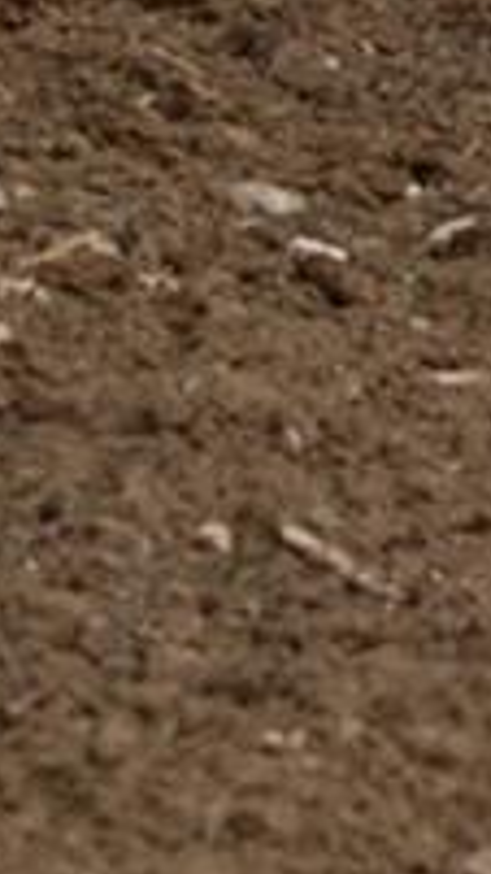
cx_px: 2542
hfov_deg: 1.7
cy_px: -961
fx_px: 15981
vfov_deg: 3.1
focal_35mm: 690
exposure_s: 1/200
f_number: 8
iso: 100
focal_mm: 55
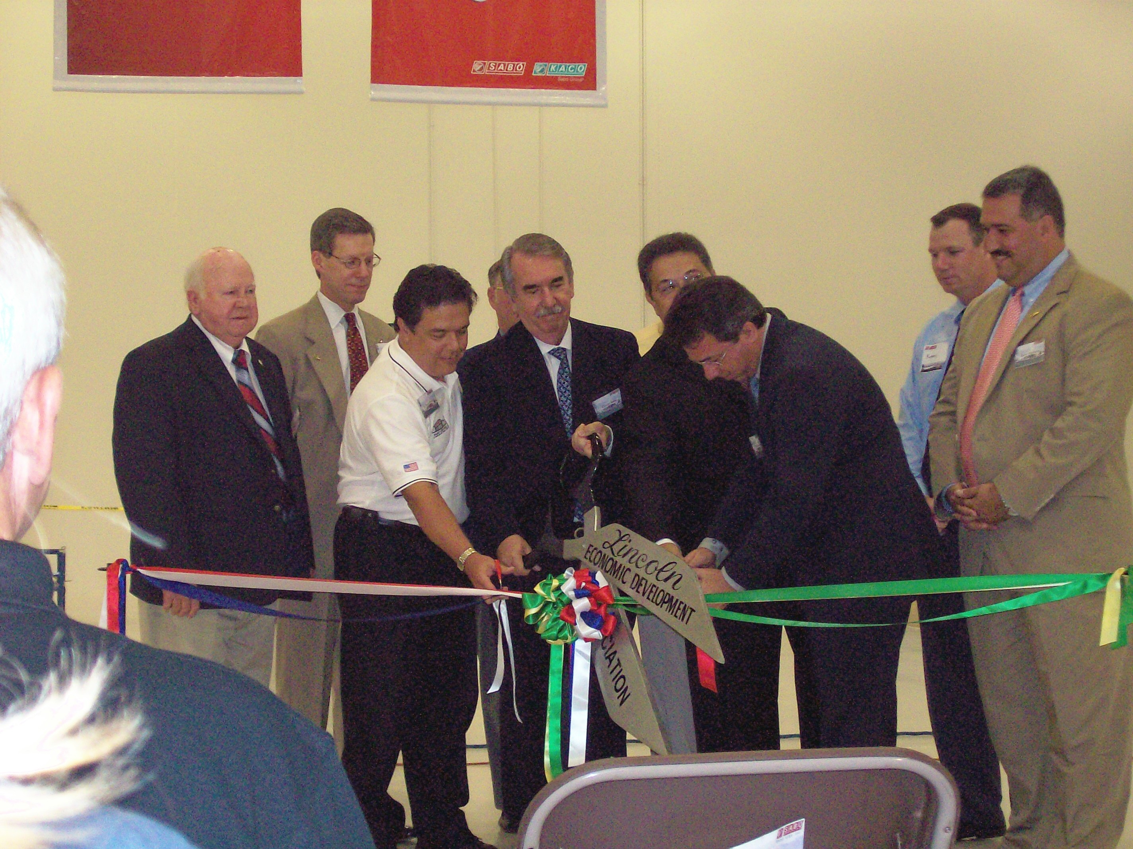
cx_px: 566
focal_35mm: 70
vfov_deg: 21.0
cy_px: 424
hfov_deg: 27.8
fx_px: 2290
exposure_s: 1/95.5
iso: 140
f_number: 3.8
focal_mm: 11.6
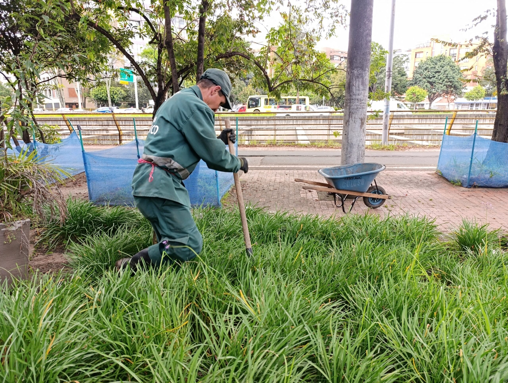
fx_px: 338
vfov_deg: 59.0
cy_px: 192
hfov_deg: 73.8
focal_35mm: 23
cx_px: 254
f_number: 1.6
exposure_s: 1/120
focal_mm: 6.14
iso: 160
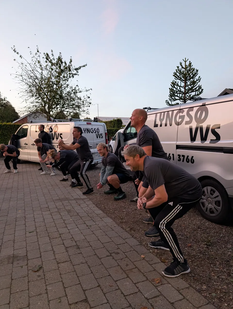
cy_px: 154
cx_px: 116
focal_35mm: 24
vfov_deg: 71.5
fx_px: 215
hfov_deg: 56.9
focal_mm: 6.9
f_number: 1.68
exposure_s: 1/193
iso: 1058
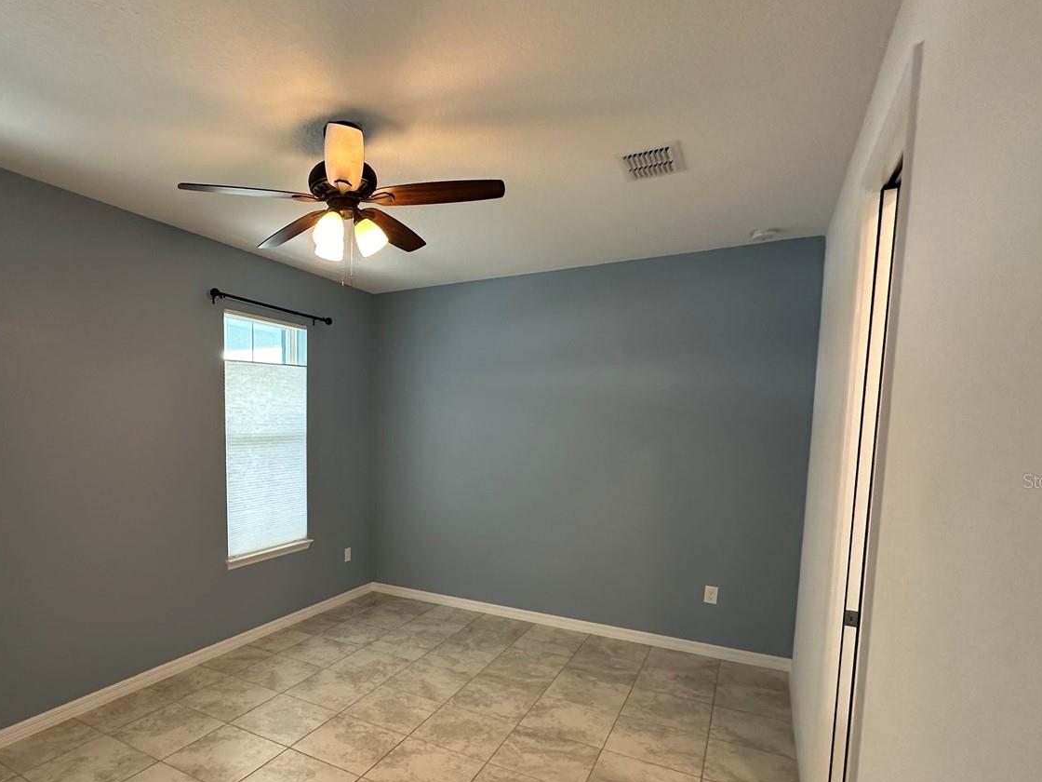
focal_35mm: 20
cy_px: 480
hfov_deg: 79.6
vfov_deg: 65.2
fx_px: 602
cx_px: 367
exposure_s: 1/120
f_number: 2.2
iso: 250
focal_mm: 2.22
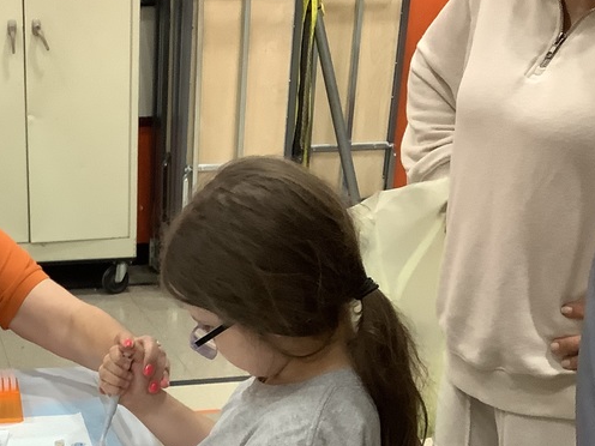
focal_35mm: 64
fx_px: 1100
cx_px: 53
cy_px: 414
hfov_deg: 29.0
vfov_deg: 22.3
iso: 200
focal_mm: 3.3
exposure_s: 1/60
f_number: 2.4
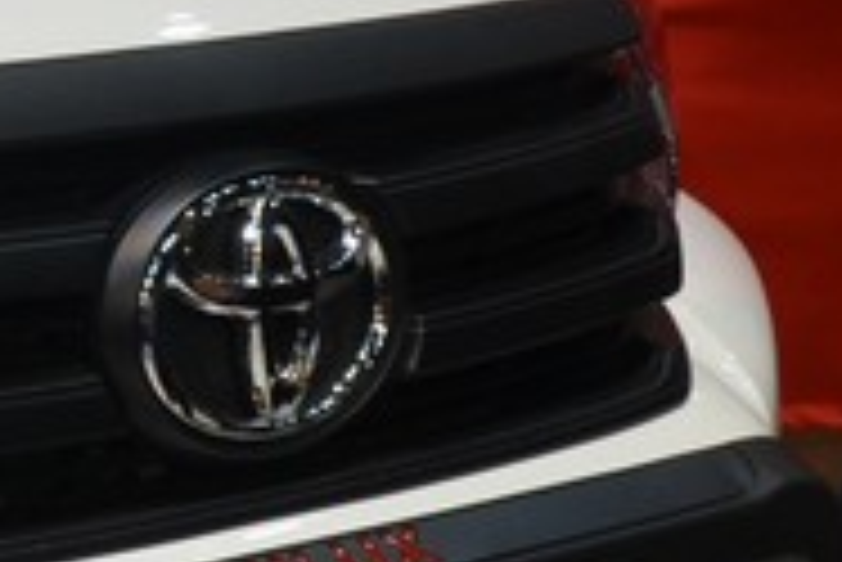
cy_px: 207
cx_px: -1085
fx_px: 4049
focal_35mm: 173
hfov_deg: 10.4
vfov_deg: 7.9
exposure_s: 1/125
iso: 400
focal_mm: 18
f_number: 5.6
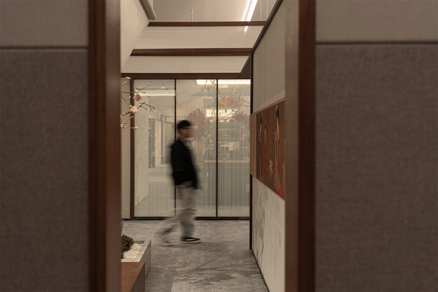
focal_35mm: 33
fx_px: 401
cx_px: 219
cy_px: 146
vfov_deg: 40.0
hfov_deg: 57.2
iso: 50
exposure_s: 1/5
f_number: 5
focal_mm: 33
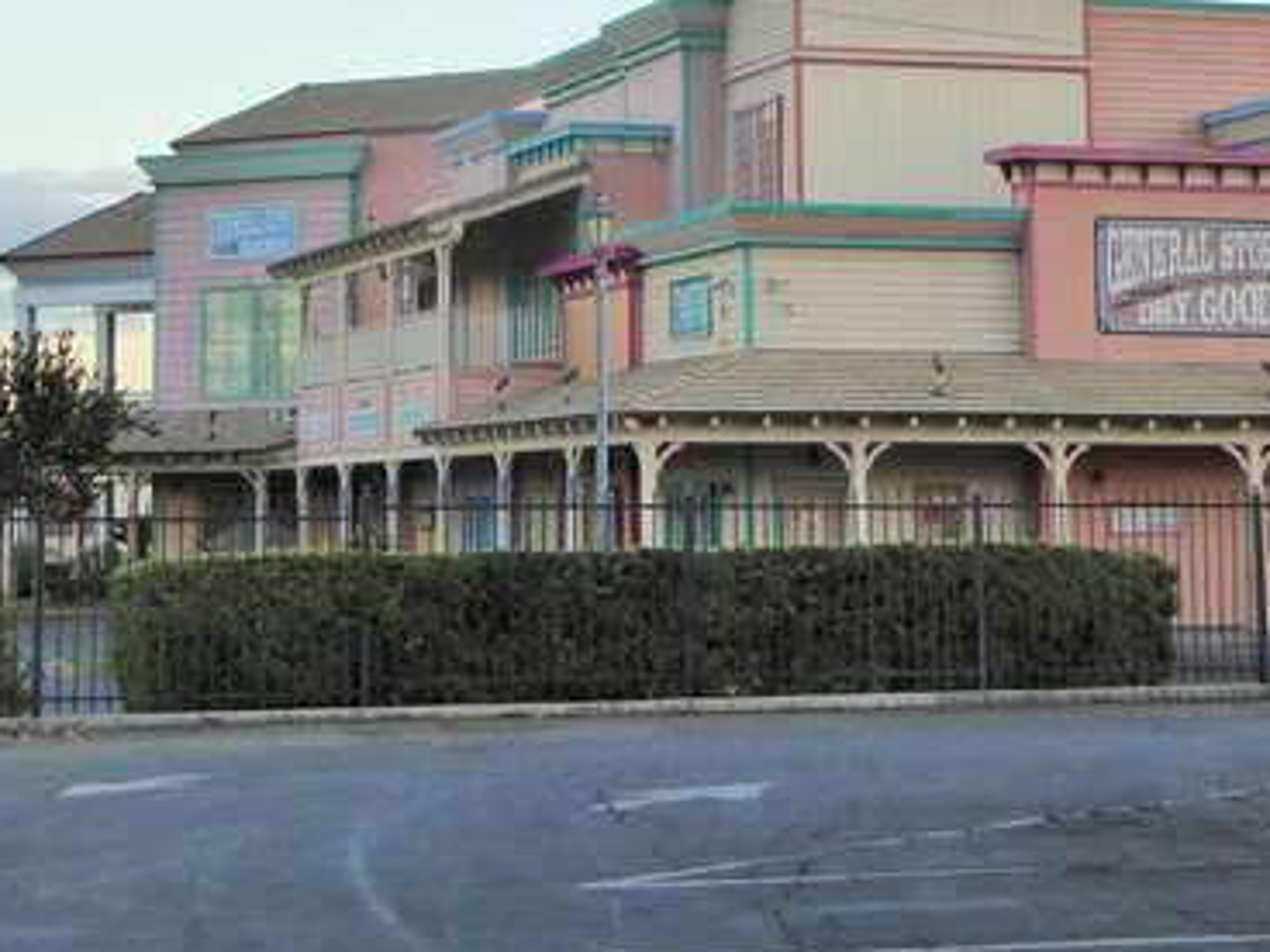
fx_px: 3669
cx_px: 459
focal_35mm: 100
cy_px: 41
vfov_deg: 14.6
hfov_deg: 19.6
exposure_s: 1/100
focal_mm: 7.8
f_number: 3.9
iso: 160
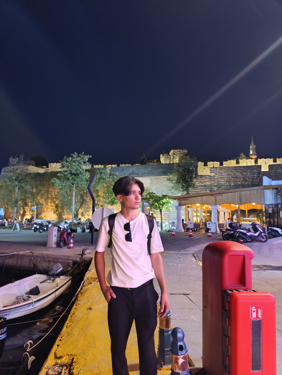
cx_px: 141
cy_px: 188
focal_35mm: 23
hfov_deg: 59.0
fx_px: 249
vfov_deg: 73.8
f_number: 1.6
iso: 1600
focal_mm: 6.14
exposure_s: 1/14.3
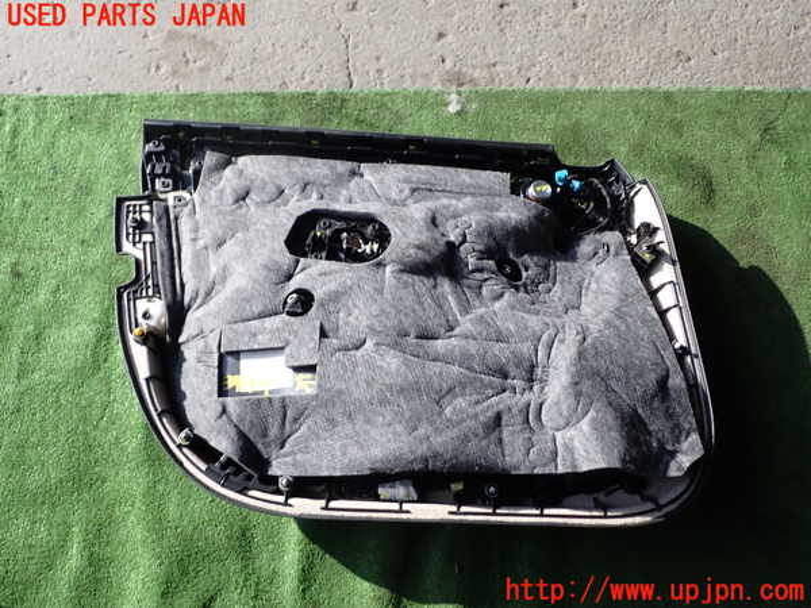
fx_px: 703
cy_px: 304
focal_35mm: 30
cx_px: 406
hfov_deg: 60.0
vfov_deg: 46.8
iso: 100
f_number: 6.3
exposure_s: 1/80
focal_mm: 5.4
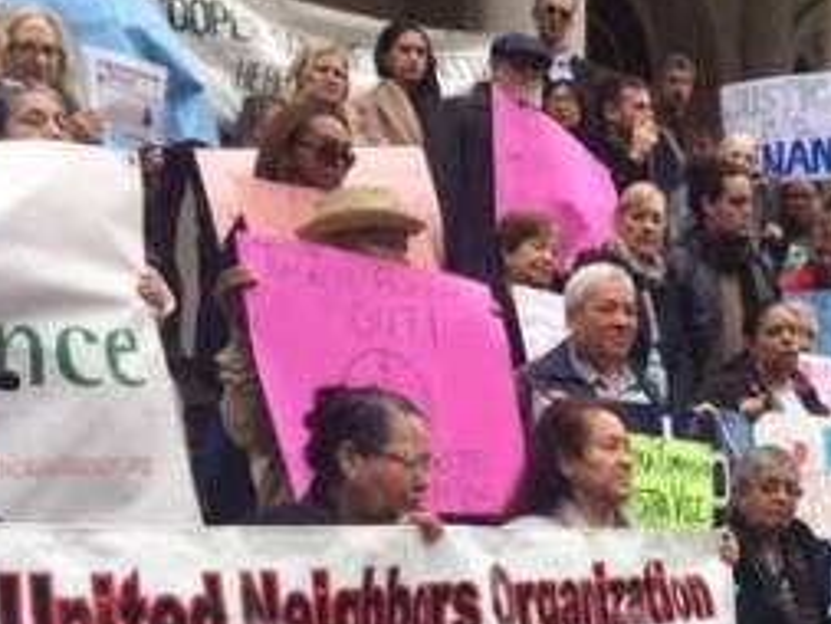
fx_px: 1585
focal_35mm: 66
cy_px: 585
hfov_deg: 27.5
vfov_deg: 21.7
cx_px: 851
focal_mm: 4.15
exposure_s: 1/507
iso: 32
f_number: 2.2
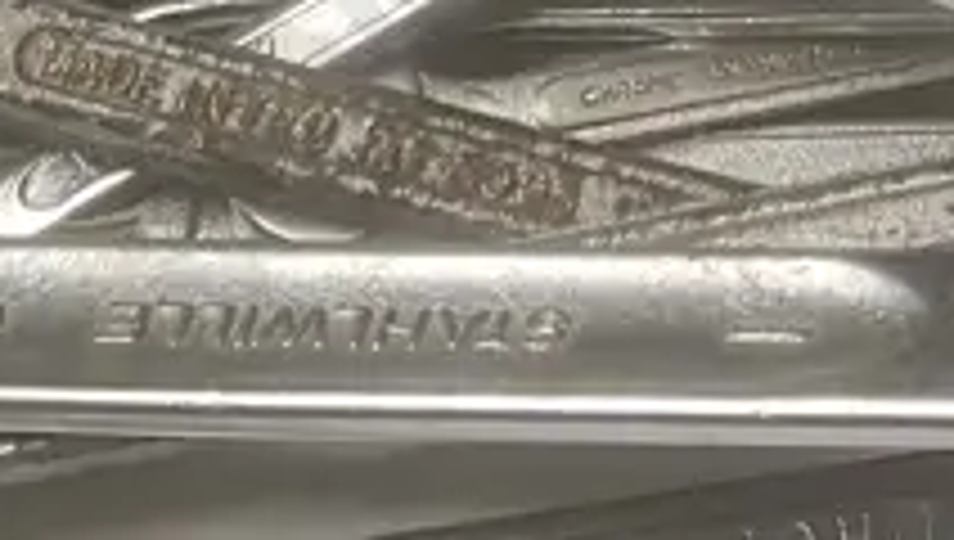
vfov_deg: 6.7
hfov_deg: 13.5
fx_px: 3724
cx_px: 1534
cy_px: -1530
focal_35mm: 147
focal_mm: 3.99
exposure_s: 1/50
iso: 125
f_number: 1.8
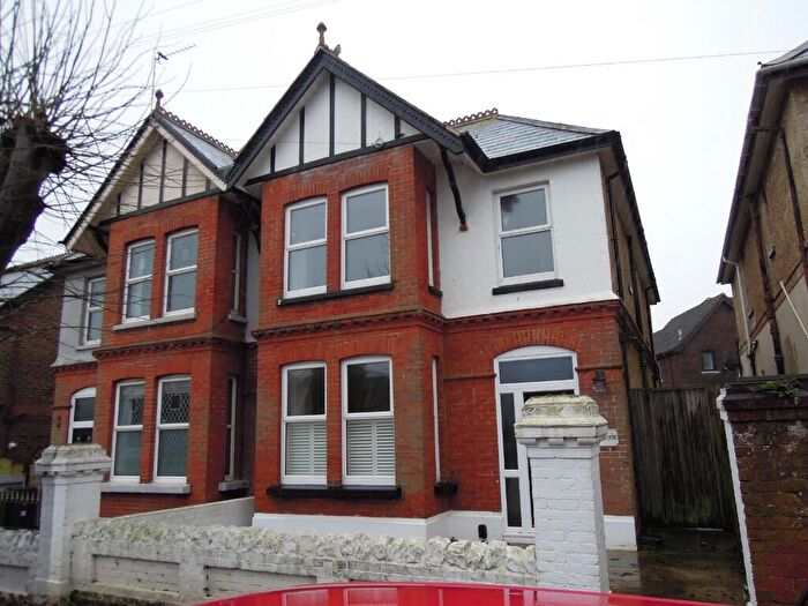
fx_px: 560
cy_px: 303
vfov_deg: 56.8
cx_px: 404
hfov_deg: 71.6
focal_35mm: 24
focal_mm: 4.3
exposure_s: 1/200
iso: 160
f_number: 2.8
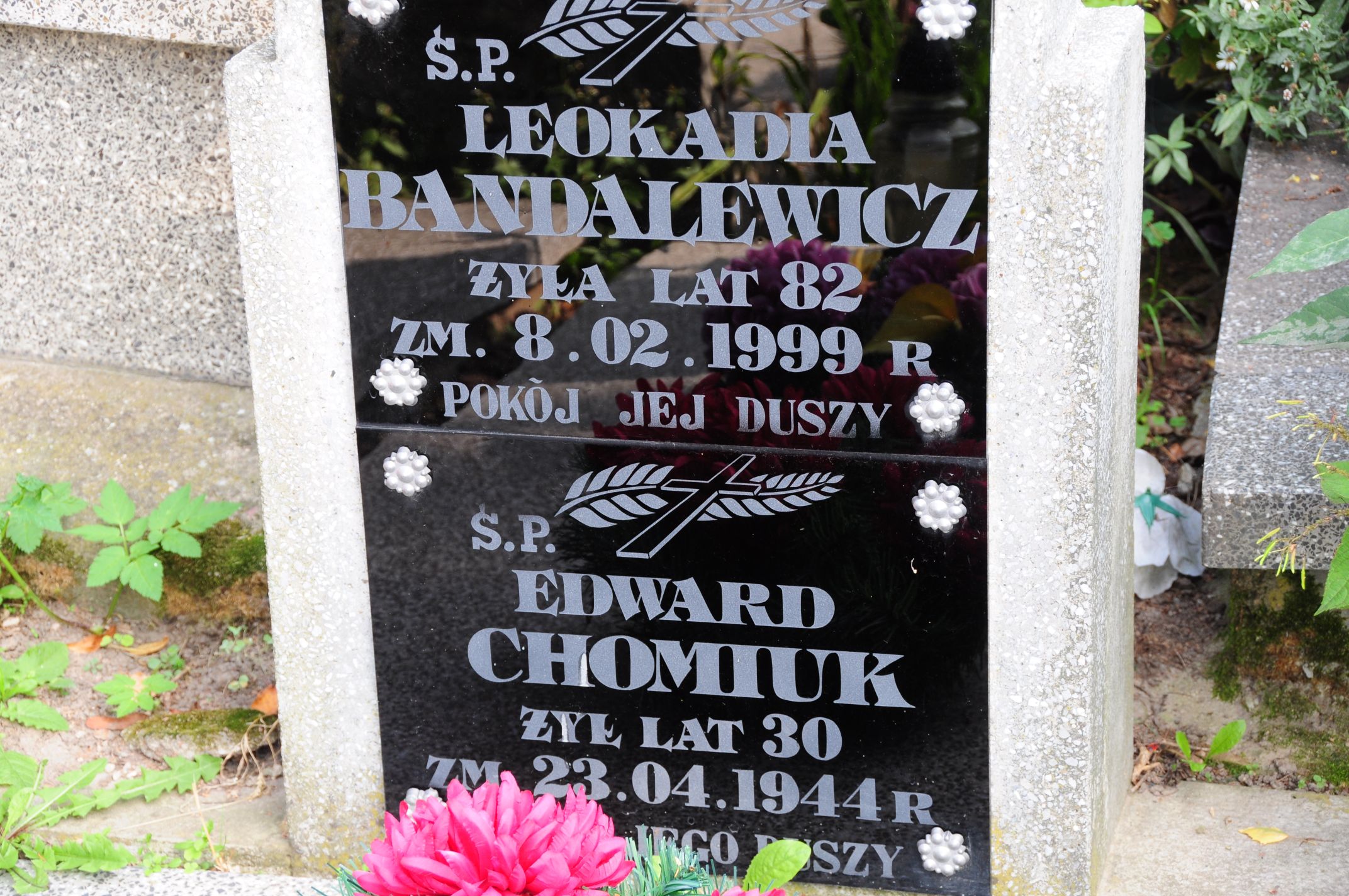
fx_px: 3088
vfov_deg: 16.5
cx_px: 674
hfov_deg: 24.6
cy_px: 448
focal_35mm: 82
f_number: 7.1
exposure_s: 1/60
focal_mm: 55
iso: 250
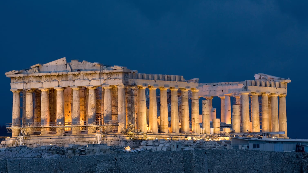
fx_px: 2521
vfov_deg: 3.9
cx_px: 143
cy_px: 91
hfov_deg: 7.0
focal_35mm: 309
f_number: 8
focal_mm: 175
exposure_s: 1/1.43
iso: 100
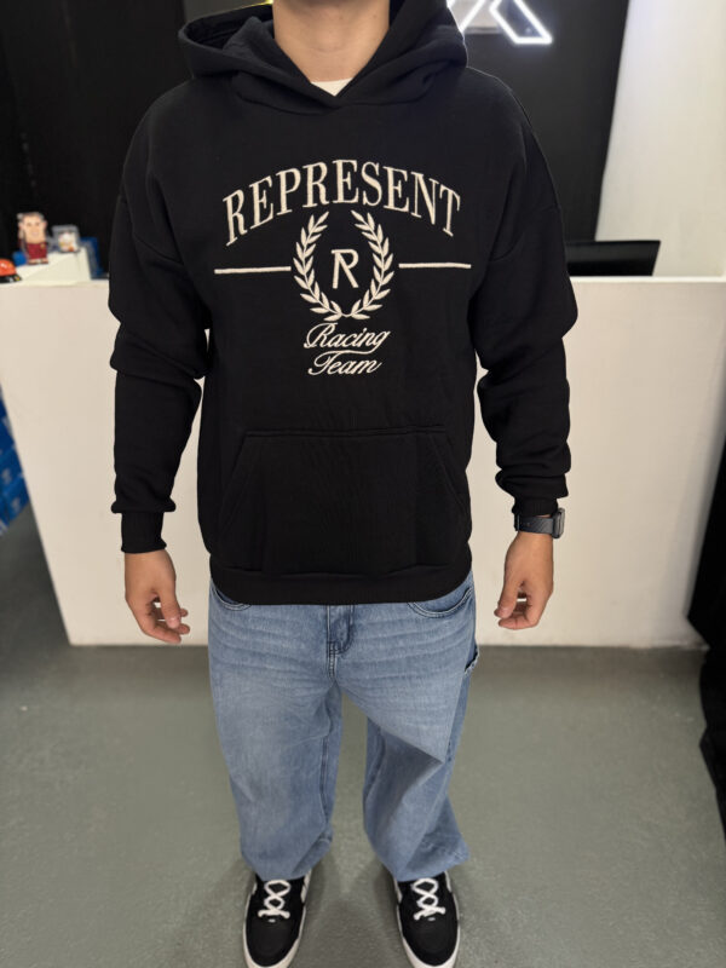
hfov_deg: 56.8
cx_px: 363
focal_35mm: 24
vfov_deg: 71.6
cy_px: 484
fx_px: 671
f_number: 1.78
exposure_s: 1/100
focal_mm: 6.76
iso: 200
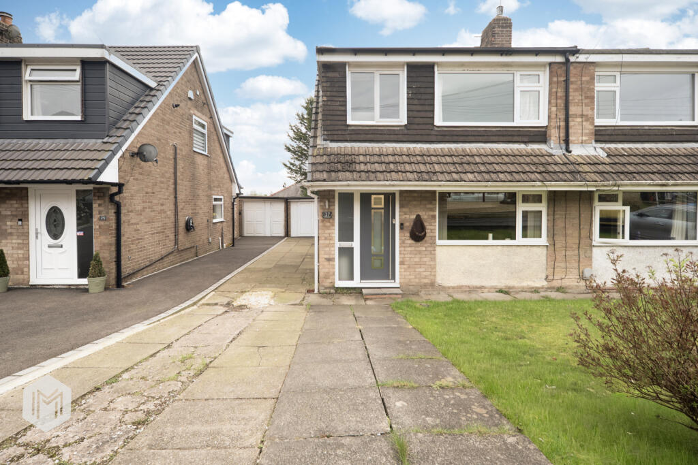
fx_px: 291
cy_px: 232
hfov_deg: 100.4
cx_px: 349
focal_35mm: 15
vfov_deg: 77.3
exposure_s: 1/160
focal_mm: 15
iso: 320
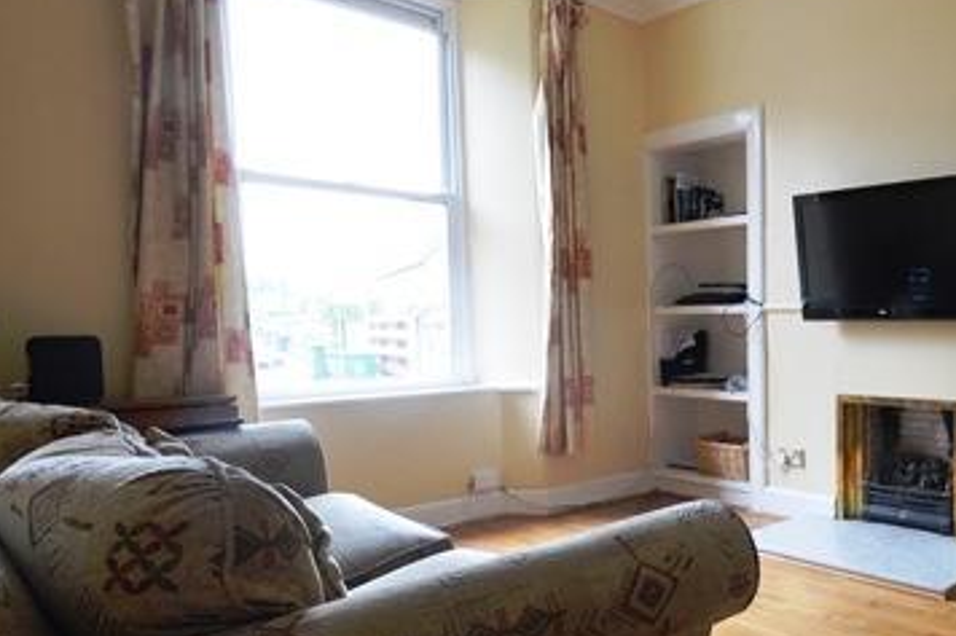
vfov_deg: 47.7
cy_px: 365
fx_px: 717
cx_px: 806
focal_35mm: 27
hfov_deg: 60.2
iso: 800
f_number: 11
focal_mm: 10
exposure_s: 1/4
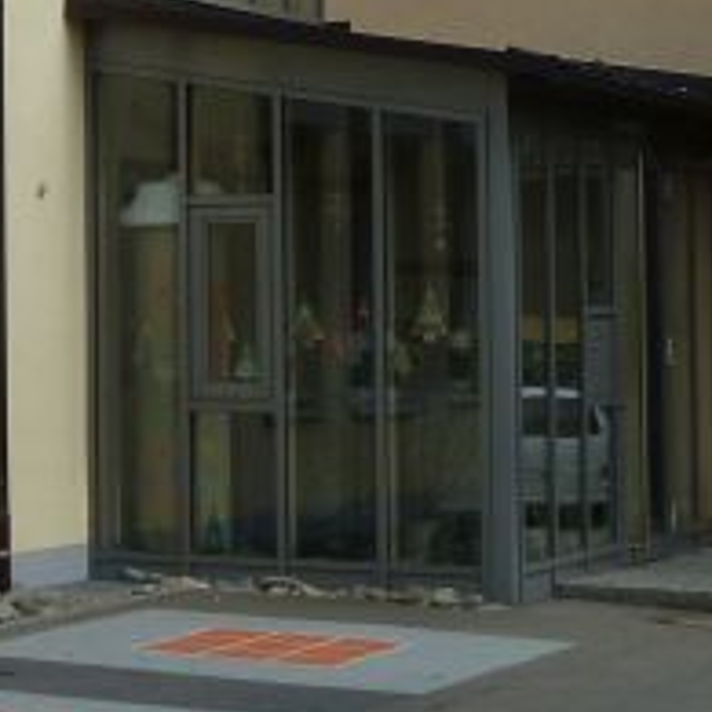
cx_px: -285
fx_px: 2955
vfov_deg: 13.7
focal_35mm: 127
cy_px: 246
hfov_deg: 13.1
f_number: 4
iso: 80
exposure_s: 1/400
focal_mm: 6.5
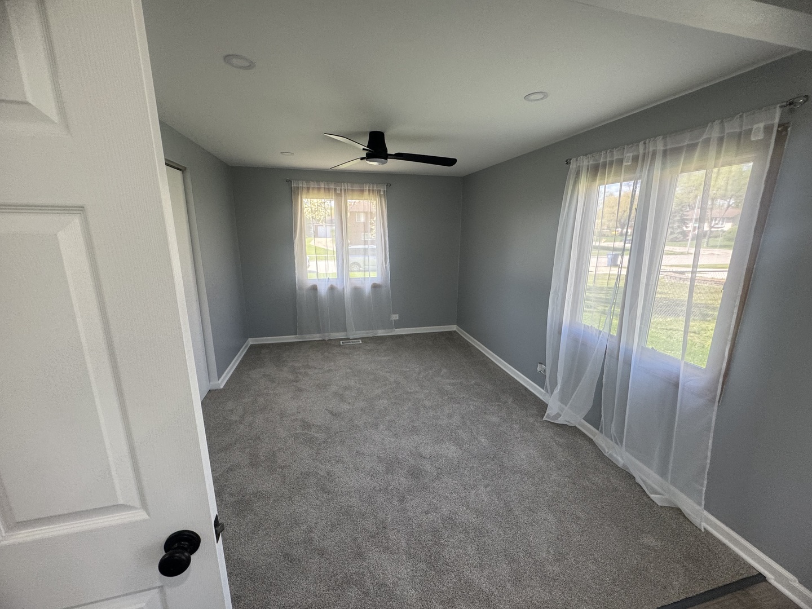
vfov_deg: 85.7
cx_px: 406
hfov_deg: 102.1
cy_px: 304
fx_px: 328
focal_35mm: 14
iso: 160
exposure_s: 1/120
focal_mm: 2.22
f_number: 2.2
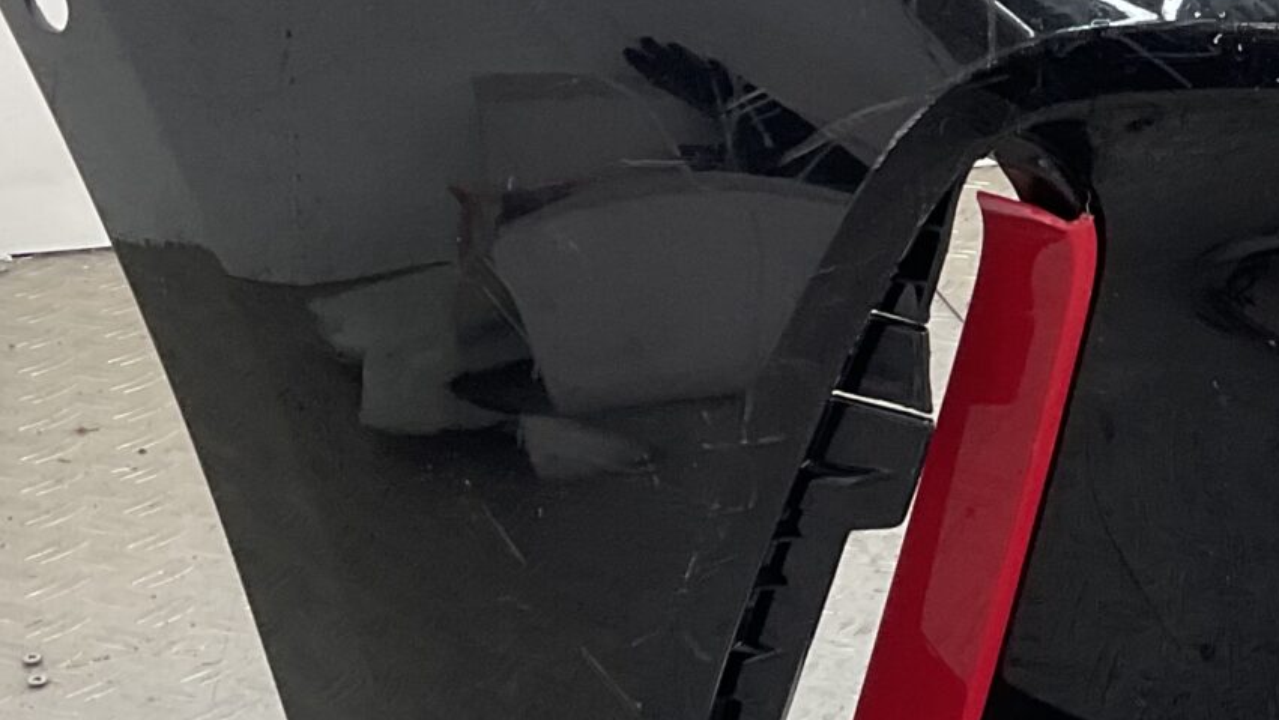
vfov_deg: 12.7
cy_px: 275
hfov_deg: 21.4
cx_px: 1383
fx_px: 3222
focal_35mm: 95
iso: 25
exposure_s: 1/100
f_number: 1.8
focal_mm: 3
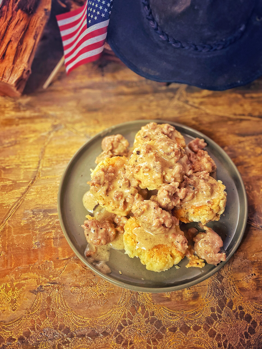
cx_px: 131
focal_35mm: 26
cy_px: 174
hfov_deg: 53.1
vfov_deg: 67.3
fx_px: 262
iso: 320
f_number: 1.8
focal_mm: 4.25
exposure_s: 1/50
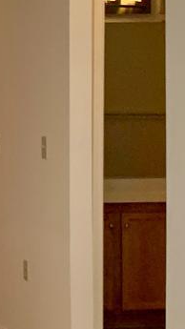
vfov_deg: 17.0
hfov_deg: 8.8
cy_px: 114
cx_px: -250
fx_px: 1099
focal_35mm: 126
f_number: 1.8
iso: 64
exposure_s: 1/121
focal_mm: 4.25
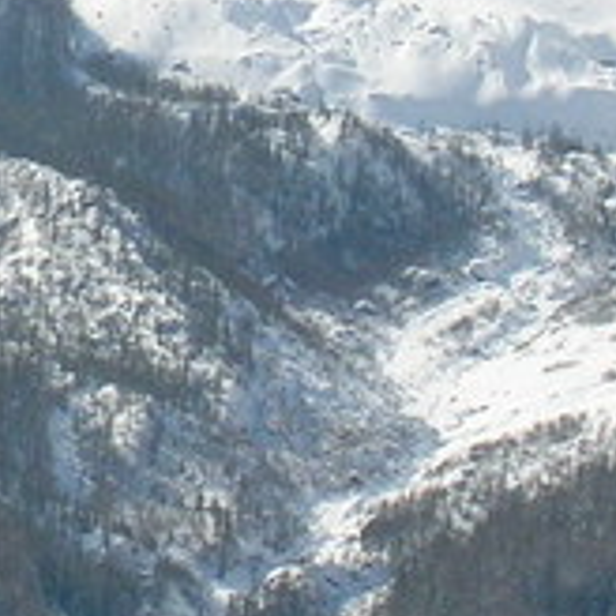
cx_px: -192
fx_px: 7993
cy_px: 24
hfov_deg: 4.4
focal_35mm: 397
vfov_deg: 4.4
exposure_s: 1/250
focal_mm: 16.2
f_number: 8.2
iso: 50
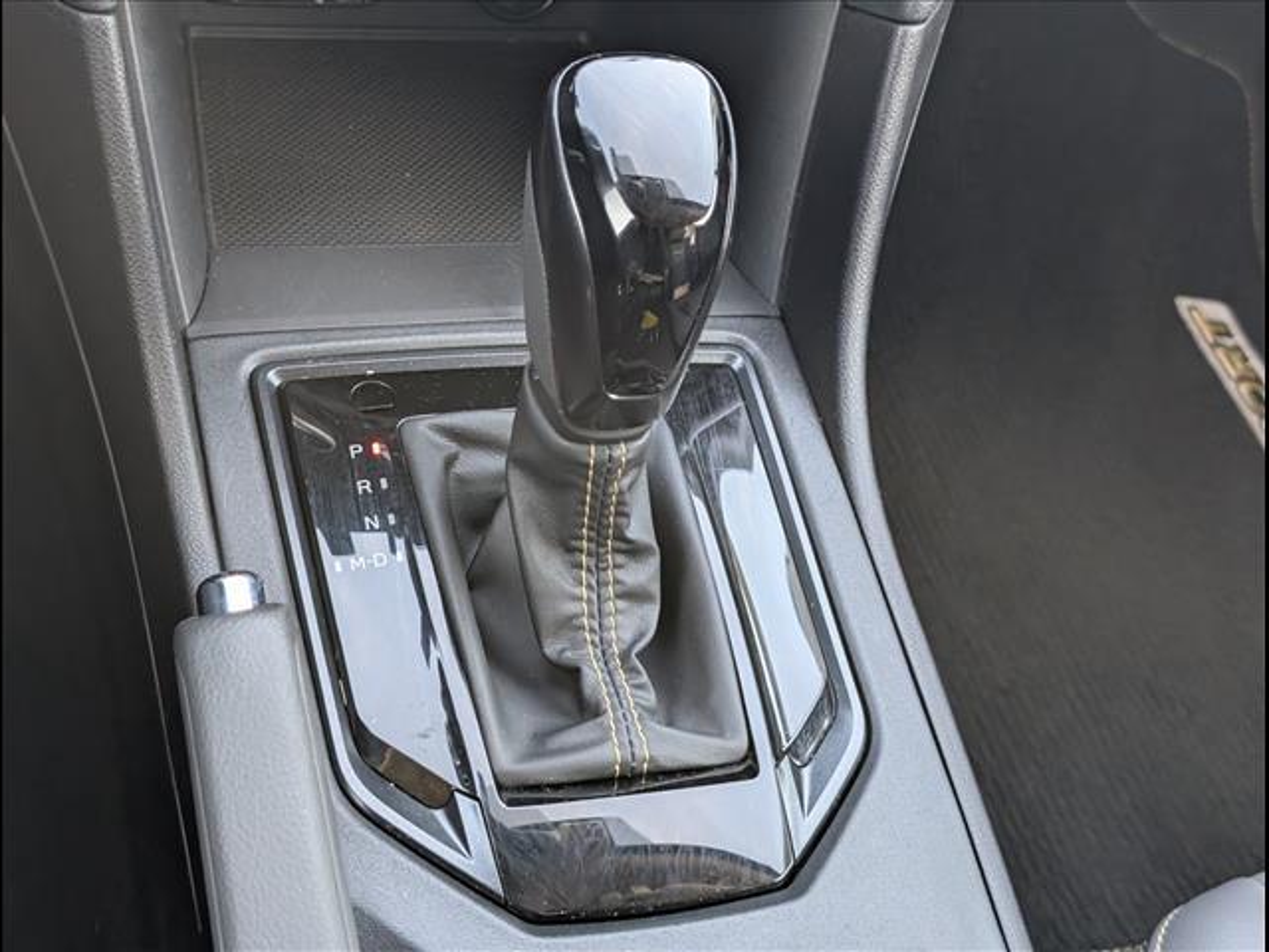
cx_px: 634
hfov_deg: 38.9
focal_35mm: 49
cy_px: 476
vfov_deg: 29.7
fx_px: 1796
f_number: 1.68
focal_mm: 6.9
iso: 620
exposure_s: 1/227
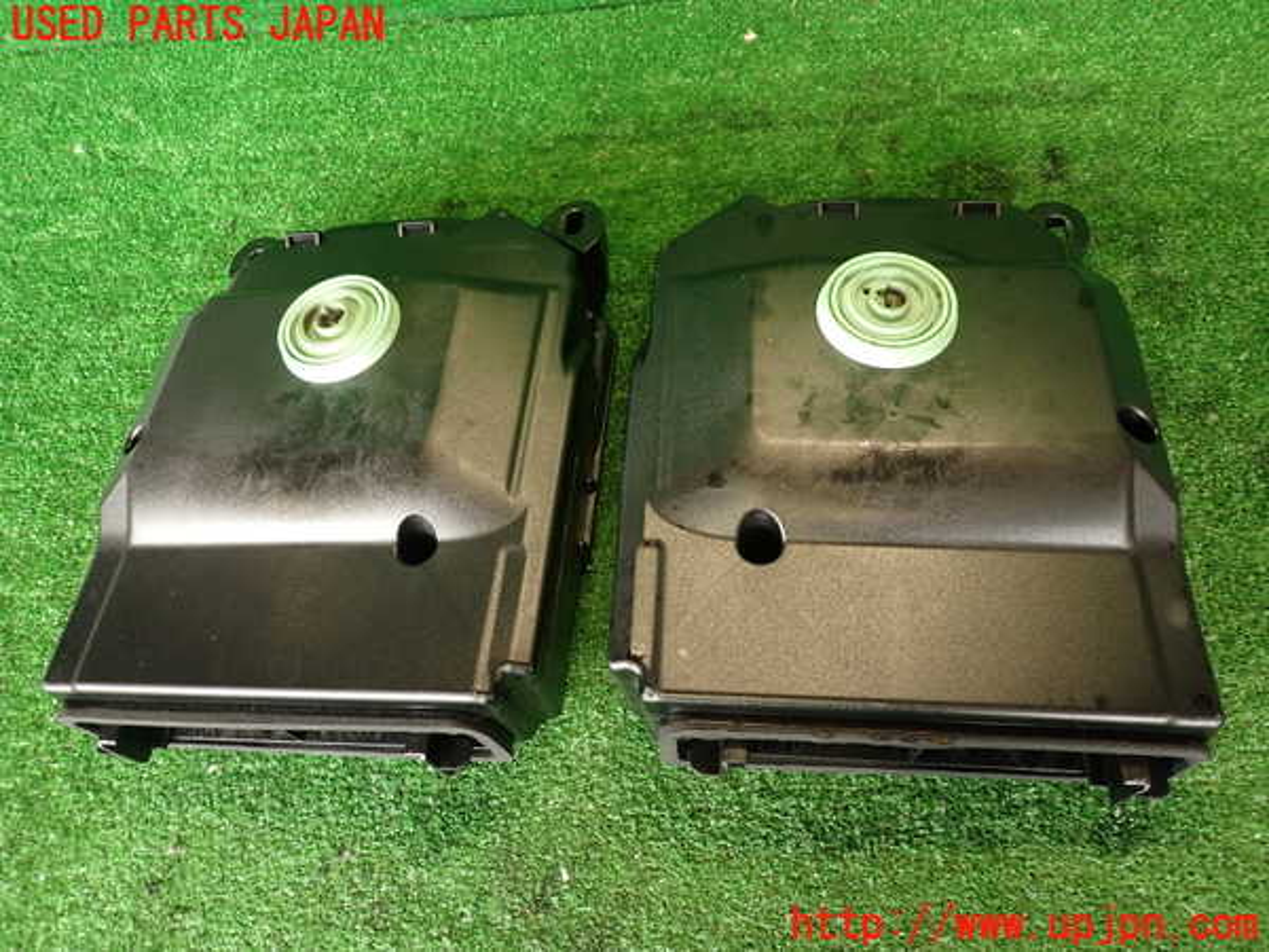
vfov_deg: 54.9
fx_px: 916
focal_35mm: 25
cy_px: 476
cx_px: 634
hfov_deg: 69.4
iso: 200
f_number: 2
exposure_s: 1/50
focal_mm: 4.5
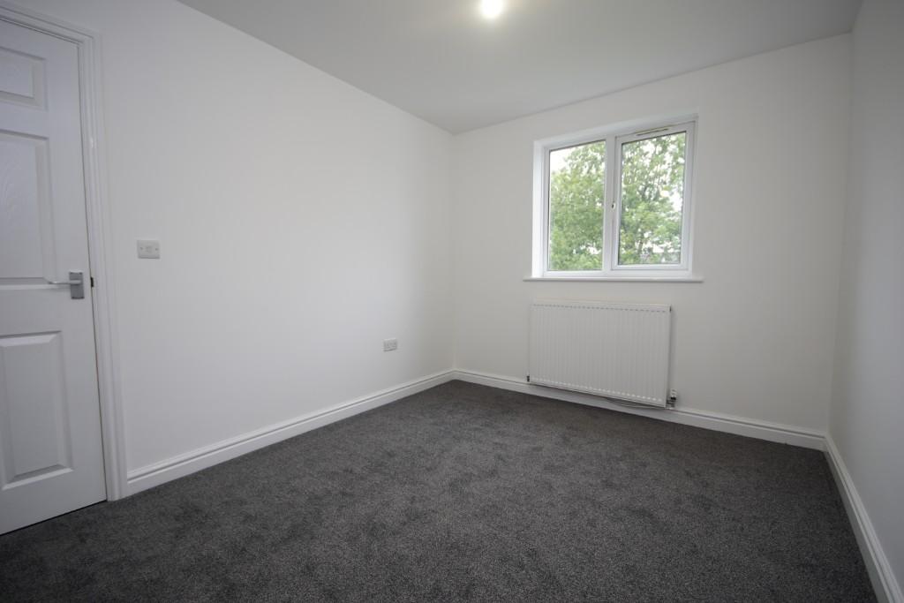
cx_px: 452
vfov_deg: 77.3
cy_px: 302
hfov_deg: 100.4
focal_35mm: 15
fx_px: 377
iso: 100
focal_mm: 10
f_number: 5
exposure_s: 1/13
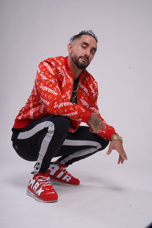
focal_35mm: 51
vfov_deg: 38.9
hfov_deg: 26.5
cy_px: 114
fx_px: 323
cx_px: 76
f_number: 13
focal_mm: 51
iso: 100
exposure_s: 1/160
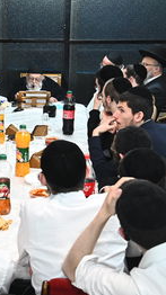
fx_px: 502
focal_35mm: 64
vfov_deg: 32.9
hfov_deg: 18.4
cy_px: 146
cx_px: 12
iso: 3200
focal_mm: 40
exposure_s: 1/160
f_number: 8
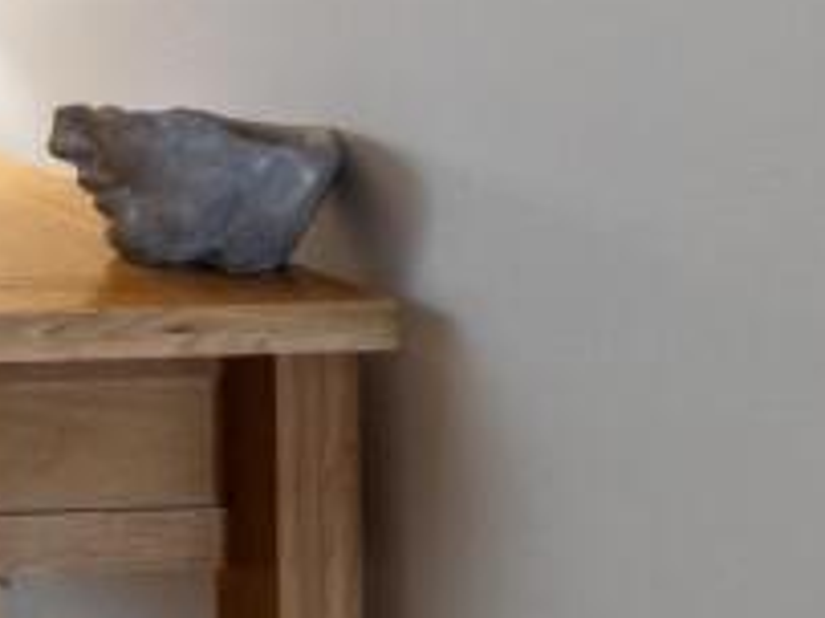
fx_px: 1620
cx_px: -1073
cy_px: -201
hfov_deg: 16.0
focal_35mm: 68
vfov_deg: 19.7
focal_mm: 14
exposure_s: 1/10
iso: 640
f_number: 8
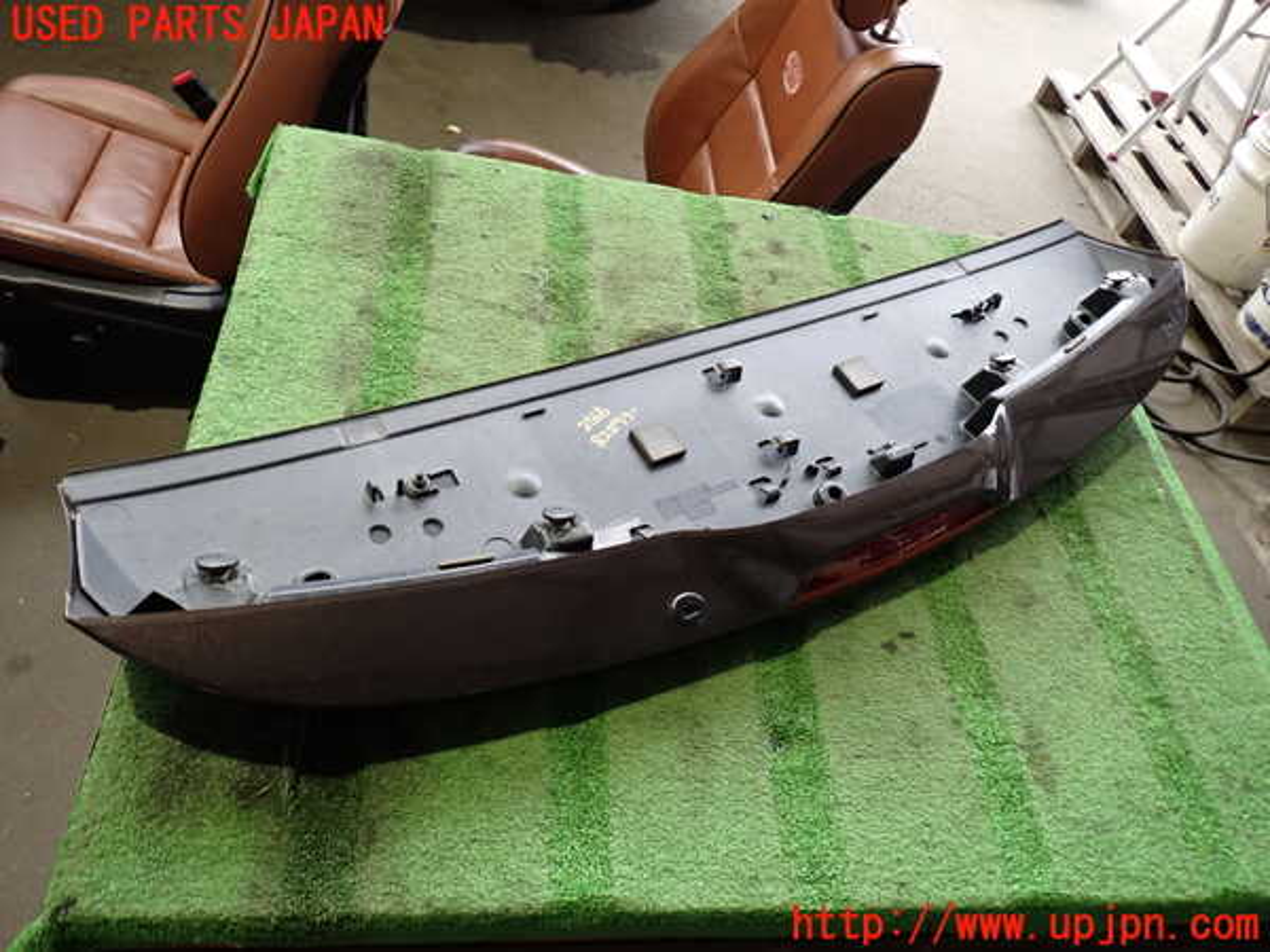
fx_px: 917
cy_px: 476
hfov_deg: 69.4
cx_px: 635
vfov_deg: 54.9
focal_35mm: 25
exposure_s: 1/30
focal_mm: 4.5
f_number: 2
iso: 200
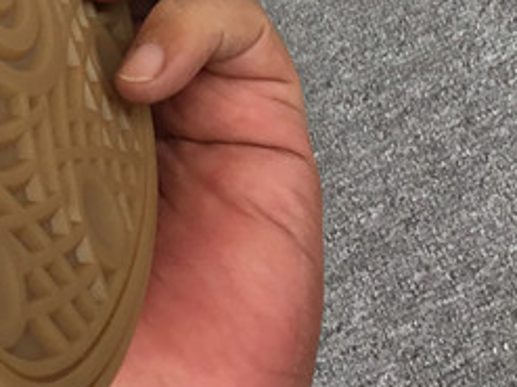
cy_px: -99
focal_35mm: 113
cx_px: -27
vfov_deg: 12.7
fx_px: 1687
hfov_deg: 17.0
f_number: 2.4
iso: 25
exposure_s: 1/102
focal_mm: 3.3
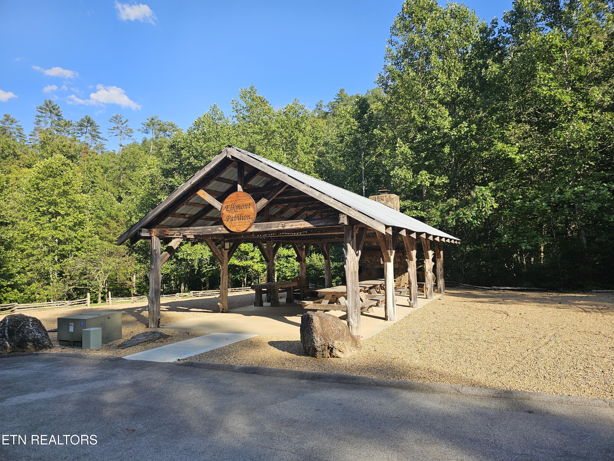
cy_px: 230
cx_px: 307
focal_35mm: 23
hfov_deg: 73.9
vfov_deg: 58.9
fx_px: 408
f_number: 1.7
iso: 10
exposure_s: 1/353
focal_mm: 6.3
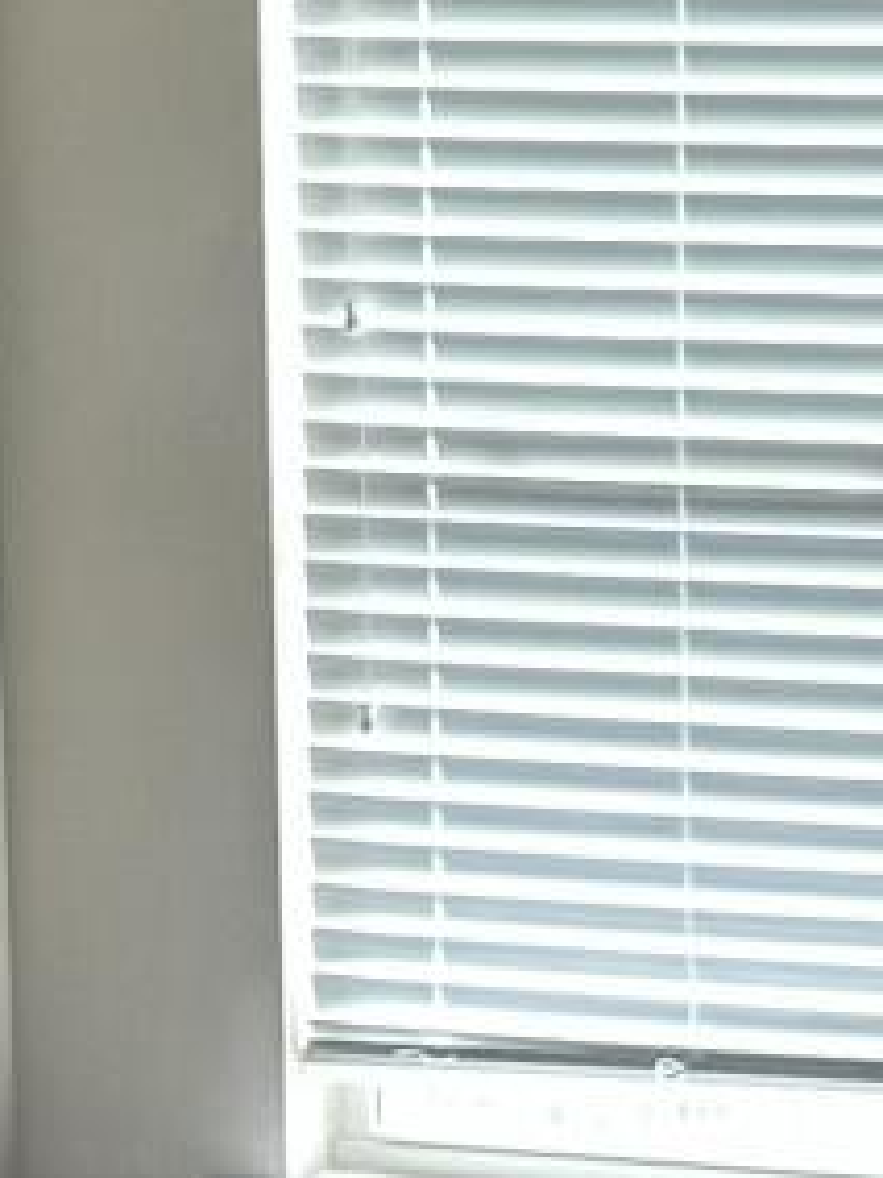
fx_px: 5748
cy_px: 1273
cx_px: 1173
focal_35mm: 169
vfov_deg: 11.5
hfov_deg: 8.6
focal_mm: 6.86
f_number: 1.78
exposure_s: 1/60
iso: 160
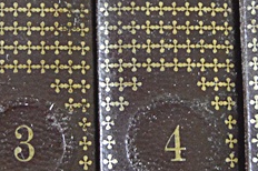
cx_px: 53
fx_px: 1109
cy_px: 33
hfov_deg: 13.2
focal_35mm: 155
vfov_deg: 8.8
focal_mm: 24
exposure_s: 1/60
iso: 3200
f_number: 3.8
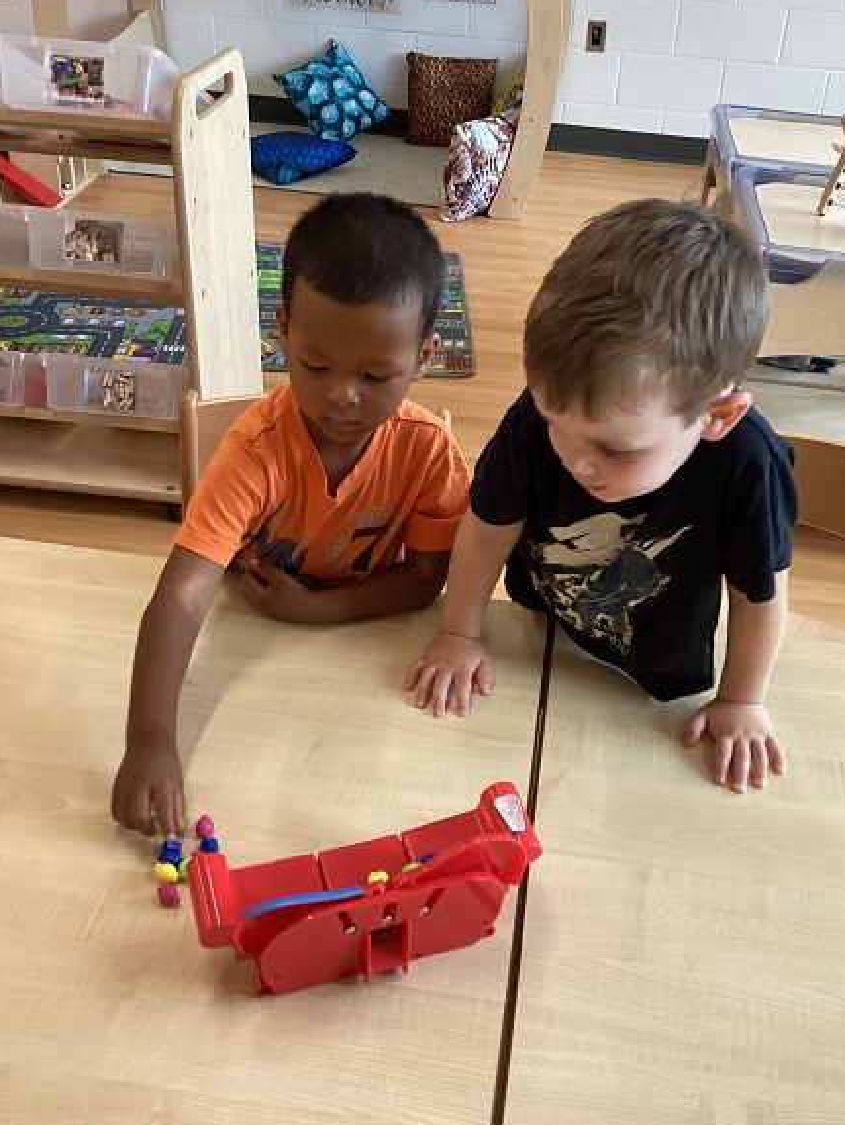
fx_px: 1171
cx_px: 484
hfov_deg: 39.6
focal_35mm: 36
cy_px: 568
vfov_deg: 51.3
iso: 320
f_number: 2.4
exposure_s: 1/33
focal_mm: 3.3
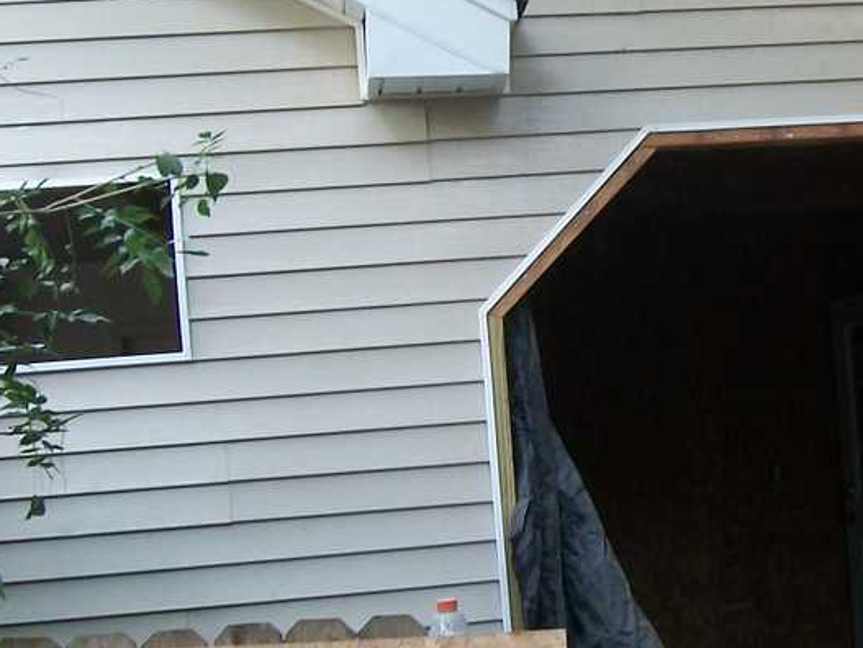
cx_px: 808
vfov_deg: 16.3
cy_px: 290
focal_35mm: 91
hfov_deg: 21.0
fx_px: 2270
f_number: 2.7
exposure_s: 1/30
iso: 80
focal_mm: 6
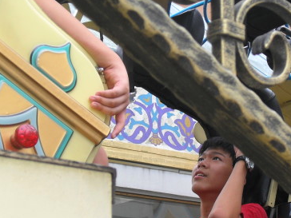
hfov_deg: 15.9
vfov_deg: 12.0
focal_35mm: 123
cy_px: 131
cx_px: 229
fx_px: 1034
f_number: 4
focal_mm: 12.3
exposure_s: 1/180
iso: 100
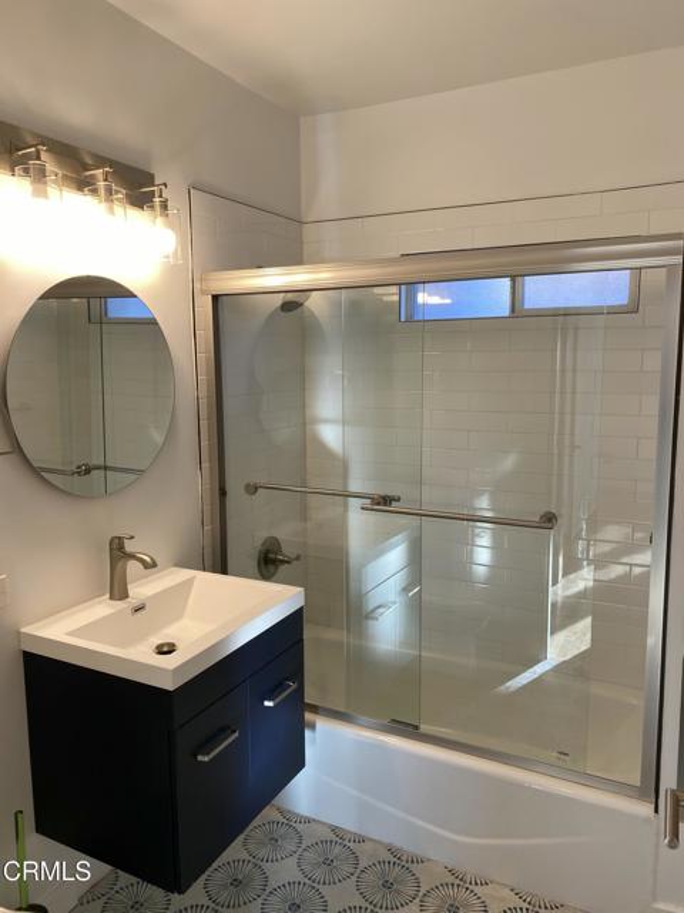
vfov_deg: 67.3
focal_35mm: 26
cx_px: 342
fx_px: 685
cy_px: 456
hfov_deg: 53.1
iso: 64
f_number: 1.8
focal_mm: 4.25
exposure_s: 1/120
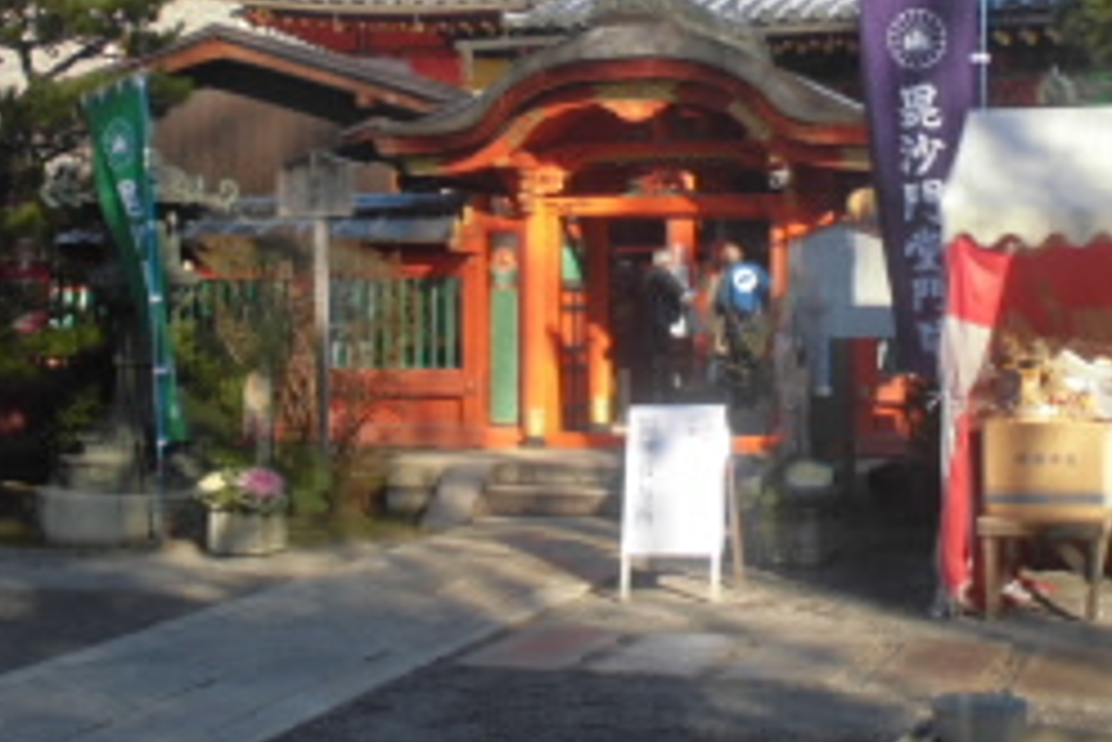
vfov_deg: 21.0
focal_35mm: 64
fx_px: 1978
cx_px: 653
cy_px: 144
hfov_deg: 31.3
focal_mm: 6.9
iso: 100
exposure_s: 1/200
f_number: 4.2
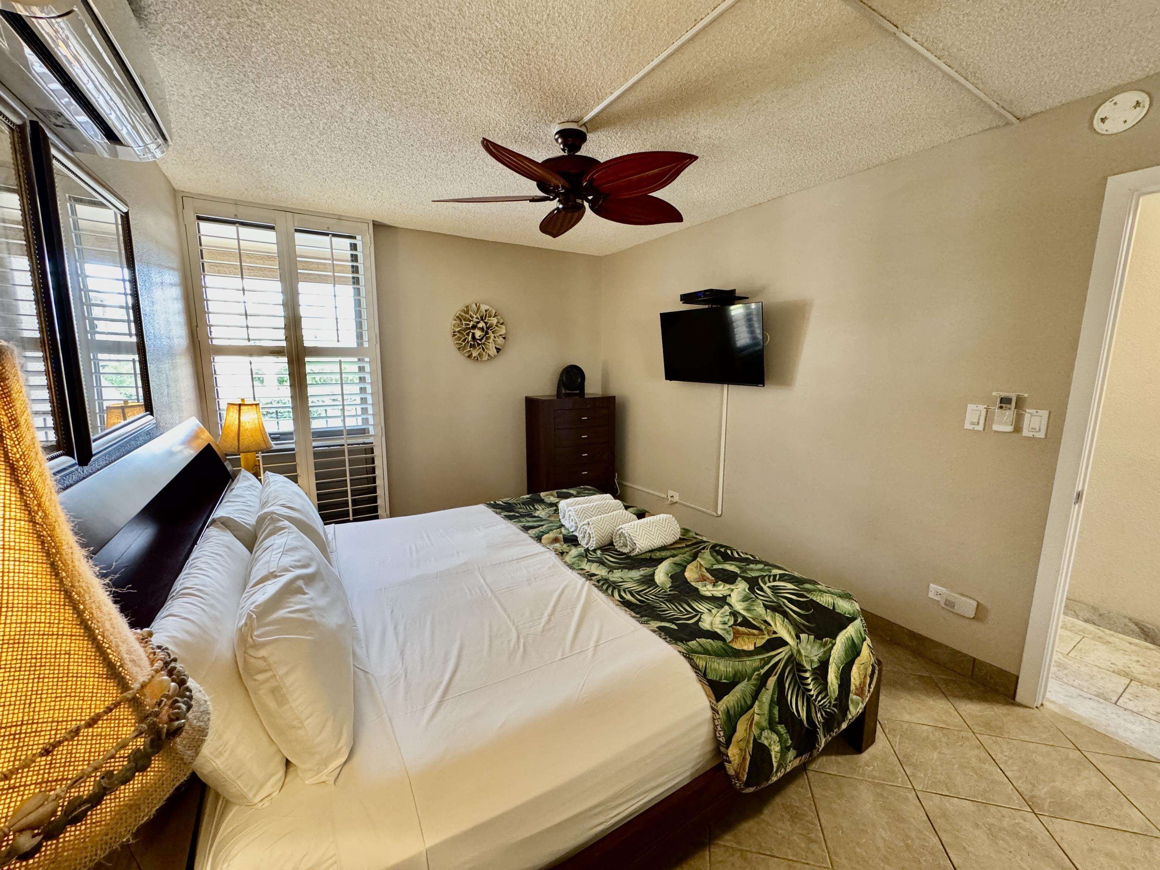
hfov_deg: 102.1
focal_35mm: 14
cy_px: 435
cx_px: 580
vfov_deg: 85.7
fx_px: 469
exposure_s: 1/60
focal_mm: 2.22
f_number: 2.2
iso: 500
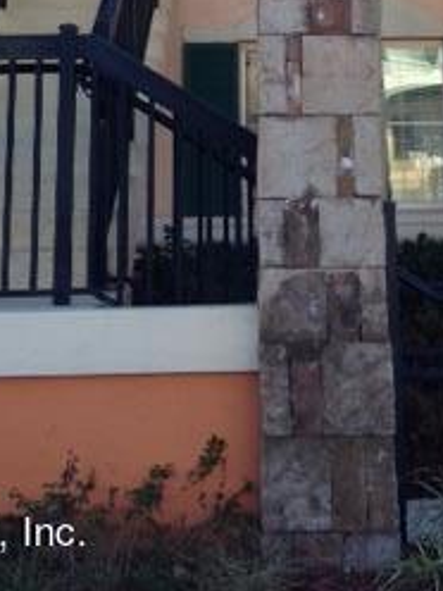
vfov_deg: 21.0
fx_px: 1450
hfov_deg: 17.3
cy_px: -167
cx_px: 267
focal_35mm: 85
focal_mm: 4.12
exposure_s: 1/304
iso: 50
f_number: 2.4
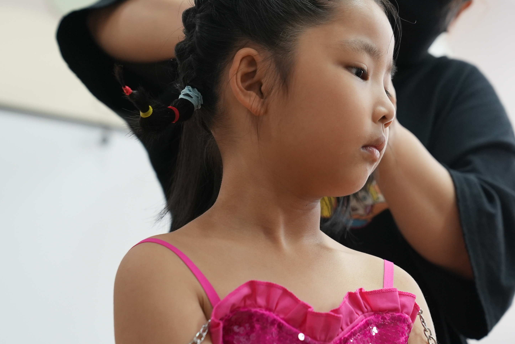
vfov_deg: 15.2
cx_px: 353
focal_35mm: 90
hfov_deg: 22.5
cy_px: 153
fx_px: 1288
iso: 2500
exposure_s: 1/125
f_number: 4
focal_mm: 61
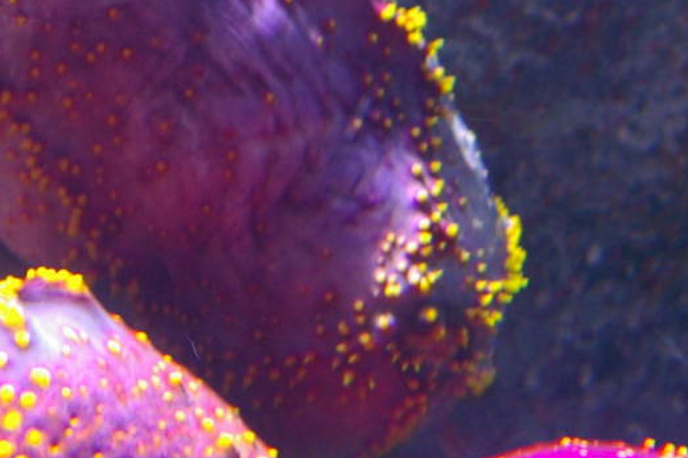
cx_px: 273
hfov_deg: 11.7
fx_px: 3343
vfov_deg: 7.8
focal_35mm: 175
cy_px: 169
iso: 400
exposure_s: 1/2
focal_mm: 38
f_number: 6.7
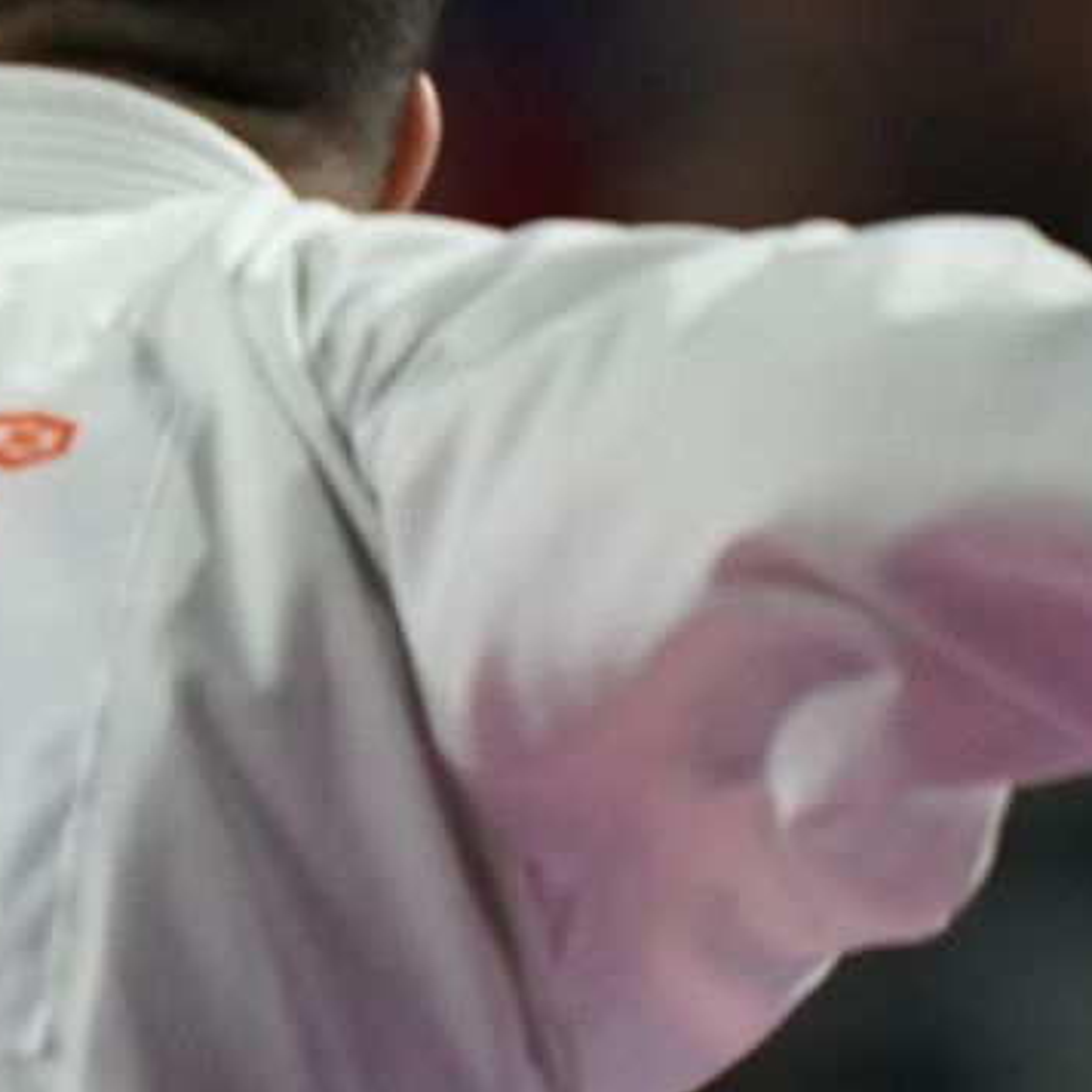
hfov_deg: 0.7
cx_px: -1653
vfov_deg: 0.7
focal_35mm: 2579
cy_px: 485
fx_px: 92045
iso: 2000
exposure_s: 1/1000
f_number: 2.8
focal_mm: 400
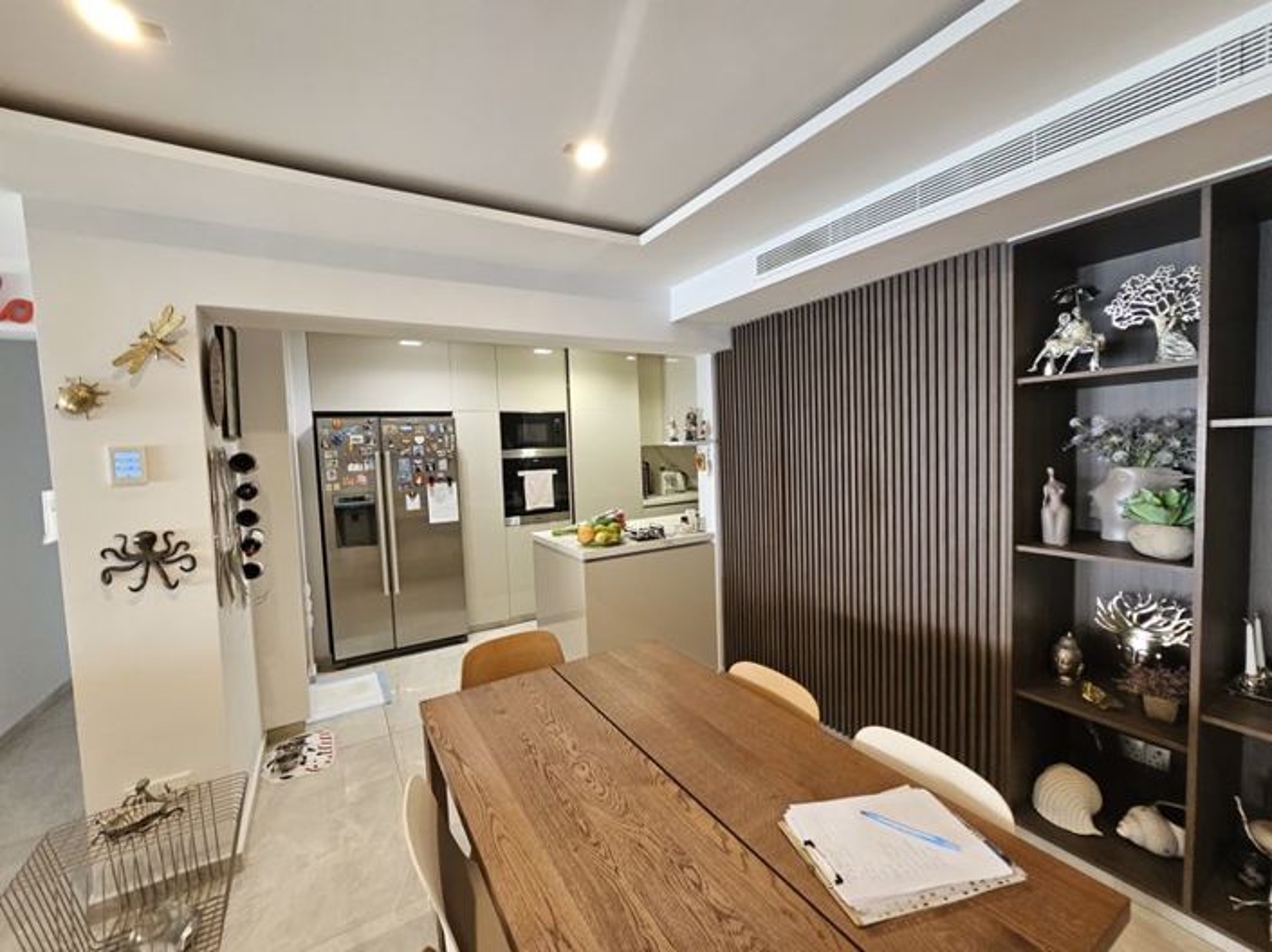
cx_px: 636
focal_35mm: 13
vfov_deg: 89.9
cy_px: 476
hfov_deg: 106.2
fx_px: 477
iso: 250
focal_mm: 2.2
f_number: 2.2
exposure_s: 1/50
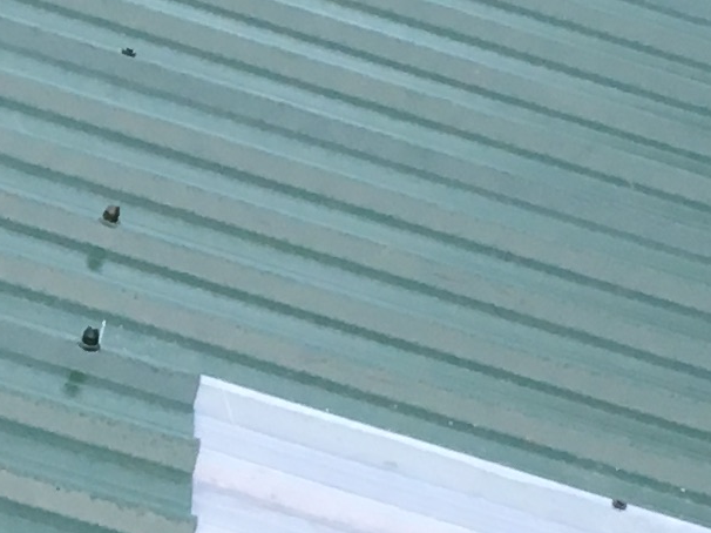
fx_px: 3963
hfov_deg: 10.1
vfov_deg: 7.7
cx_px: -127
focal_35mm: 193
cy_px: 441
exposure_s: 1/33
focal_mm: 4.15
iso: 32
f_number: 2.2
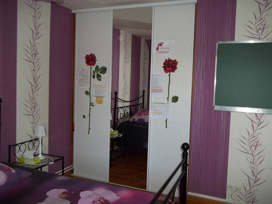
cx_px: 136
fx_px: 251
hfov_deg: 56.8
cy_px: 102
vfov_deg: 44.1
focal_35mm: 32
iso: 160
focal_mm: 5.7
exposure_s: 1/30
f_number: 2.9
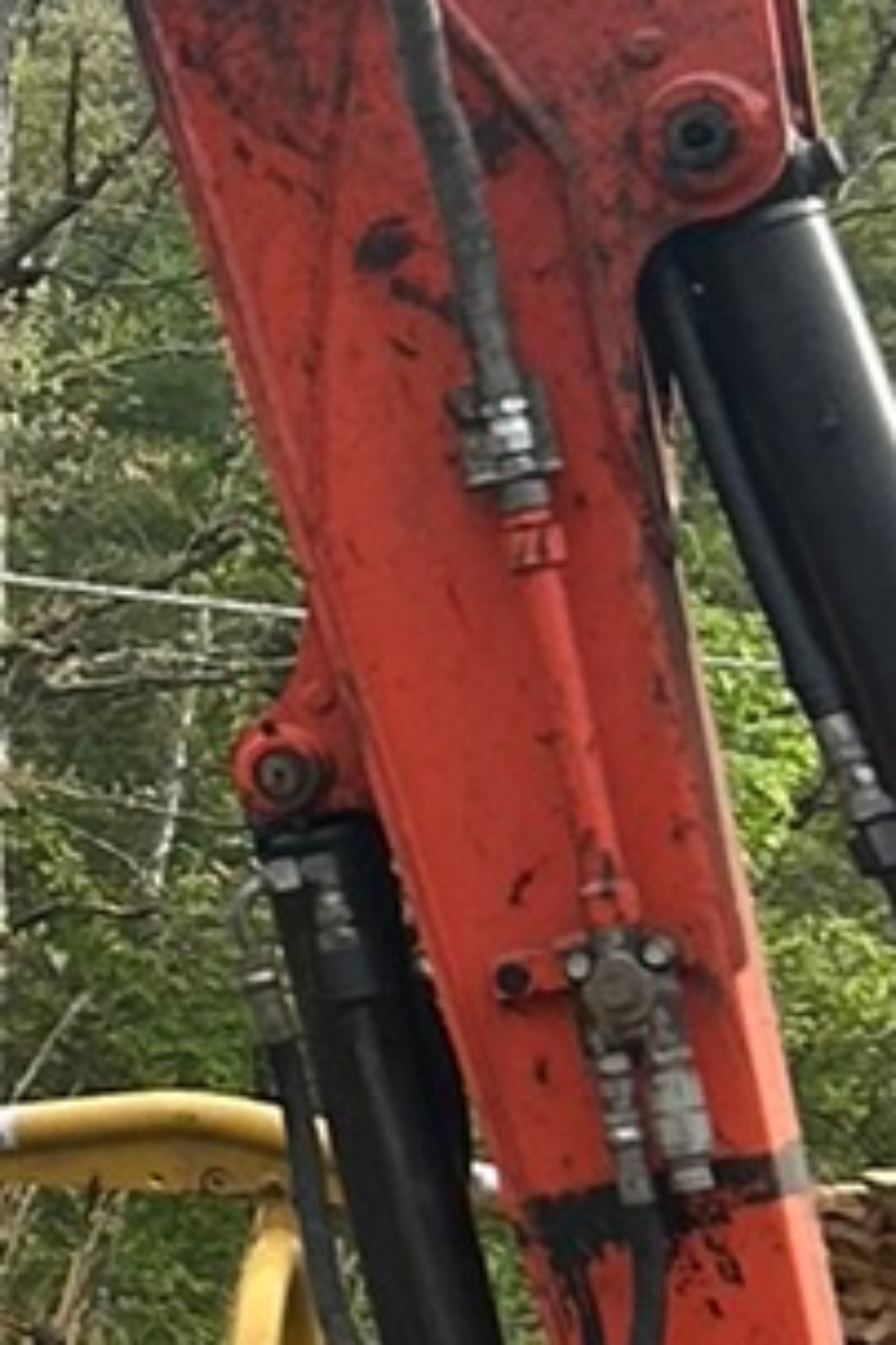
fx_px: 6831
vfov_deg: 11.2
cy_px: 812
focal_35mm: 183
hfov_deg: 6.9
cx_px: -1561
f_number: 1.5
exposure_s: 1/1468
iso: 50
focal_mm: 5.7
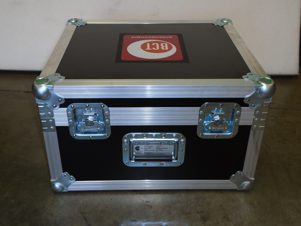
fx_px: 365
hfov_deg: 44.8
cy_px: 113
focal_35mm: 42
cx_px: 150
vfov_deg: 34.3
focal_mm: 7.4
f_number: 4.1
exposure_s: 1/50
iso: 100
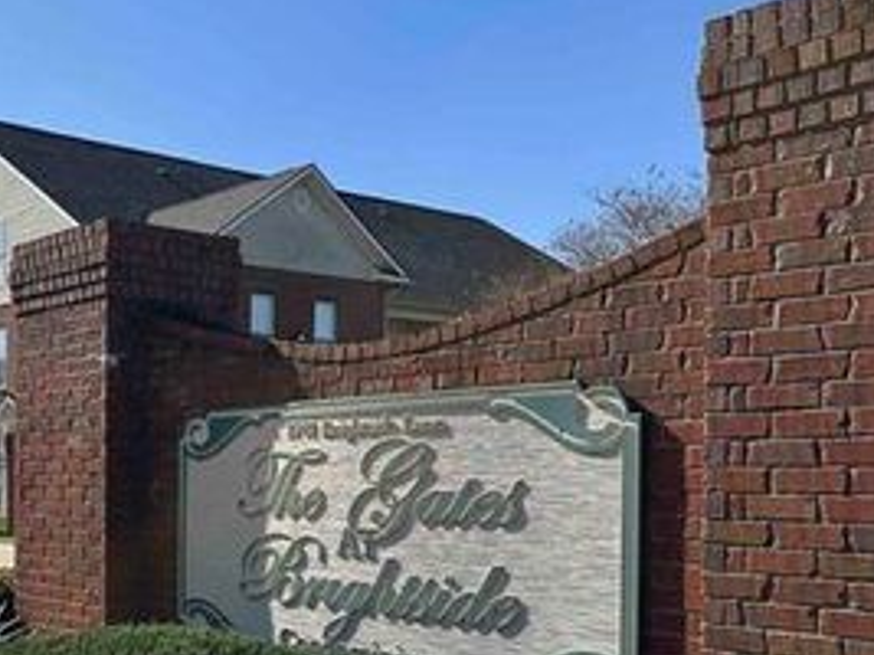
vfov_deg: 31.6
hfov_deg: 39.0
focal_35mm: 45
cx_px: 82
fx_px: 1136
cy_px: 490
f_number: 1.78
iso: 80
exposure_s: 1/5263
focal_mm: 6.86
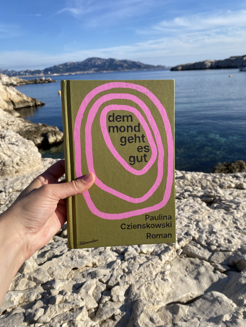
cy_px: 164
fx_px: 246
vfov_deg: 67.3
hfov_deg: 53.1
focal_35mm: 26
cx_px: 123
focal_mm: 4.25
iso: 32
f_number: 1.8
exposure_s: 1/3610
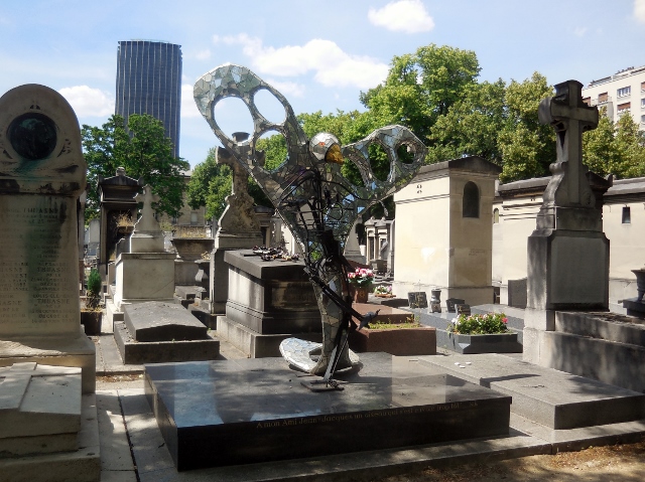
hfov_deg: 55.4
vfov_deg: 42.9
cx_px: 322
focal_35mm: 33
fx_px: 614
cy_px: 241
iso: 125
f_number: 3.7
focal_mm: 5.9
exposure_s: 1/800
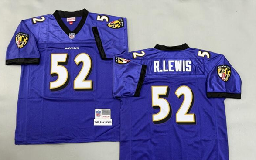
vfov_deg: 47.3
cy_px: 98
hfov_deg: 70.4
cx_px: 126
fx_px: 181
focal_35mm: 26
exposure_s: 1/50
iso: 160
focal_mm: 6.76
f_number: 1.78
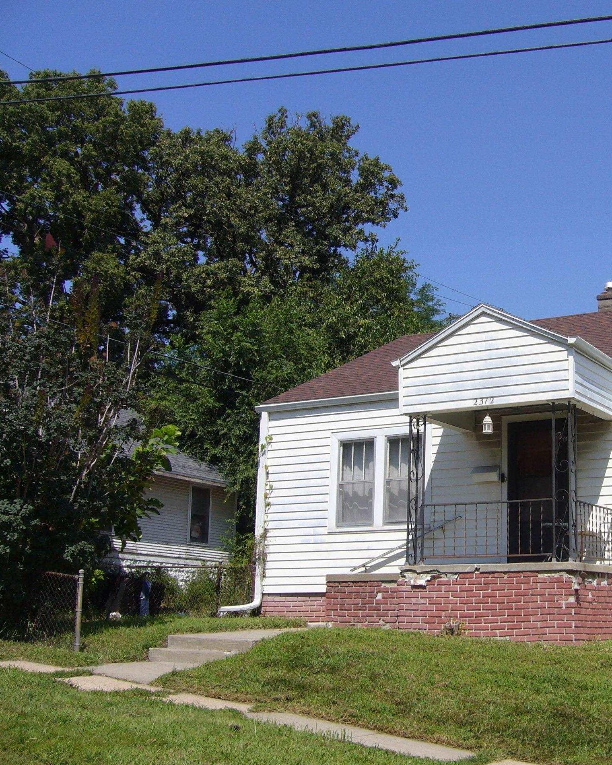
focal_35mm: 46
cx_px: 475
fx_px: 1041
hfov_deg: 32.0
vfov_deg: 40.3
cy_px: 386
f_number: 5.6
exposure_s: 1/500
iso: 80
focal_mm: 5.8
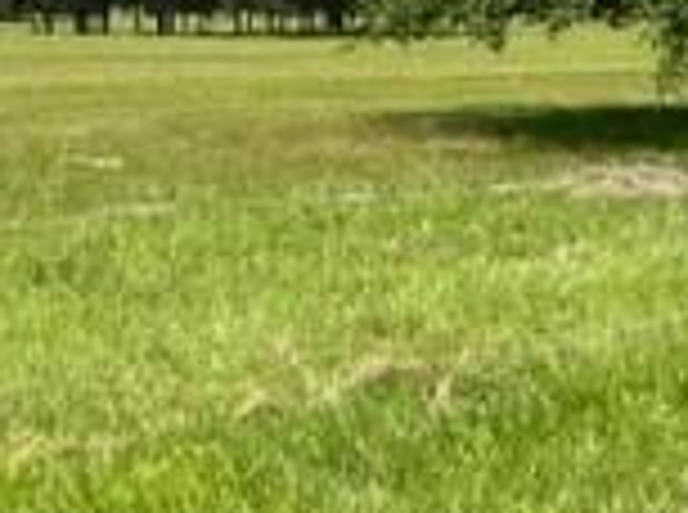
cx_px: 31
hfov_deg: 17.7
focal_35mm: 109
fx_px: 2161
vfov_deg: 12.7
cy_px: -284
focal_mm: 5.7
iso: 50
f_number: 1.5
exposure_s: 1/5882
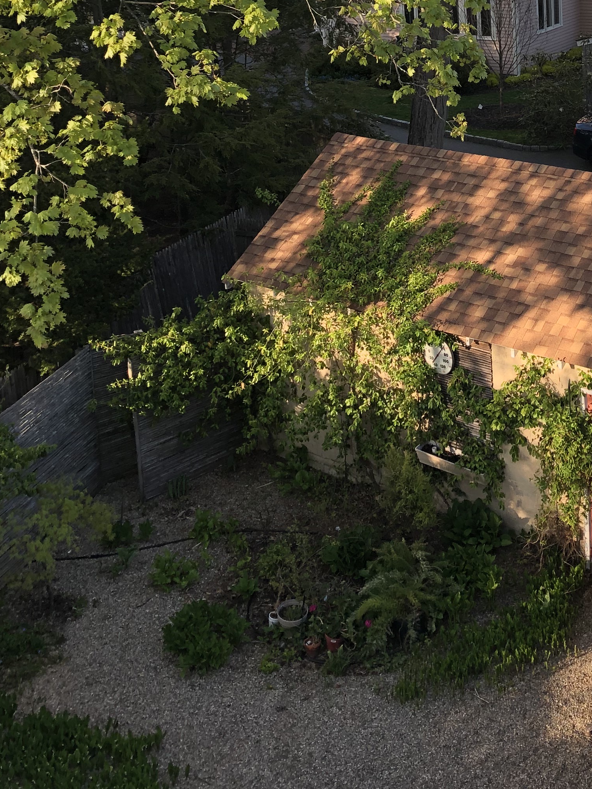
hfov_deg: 25.0
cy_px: 18
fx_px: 1277
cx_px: 569
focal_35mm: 56
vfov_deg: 31.9
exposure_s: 1/309
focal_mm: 3.99
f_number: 1.8
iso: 20
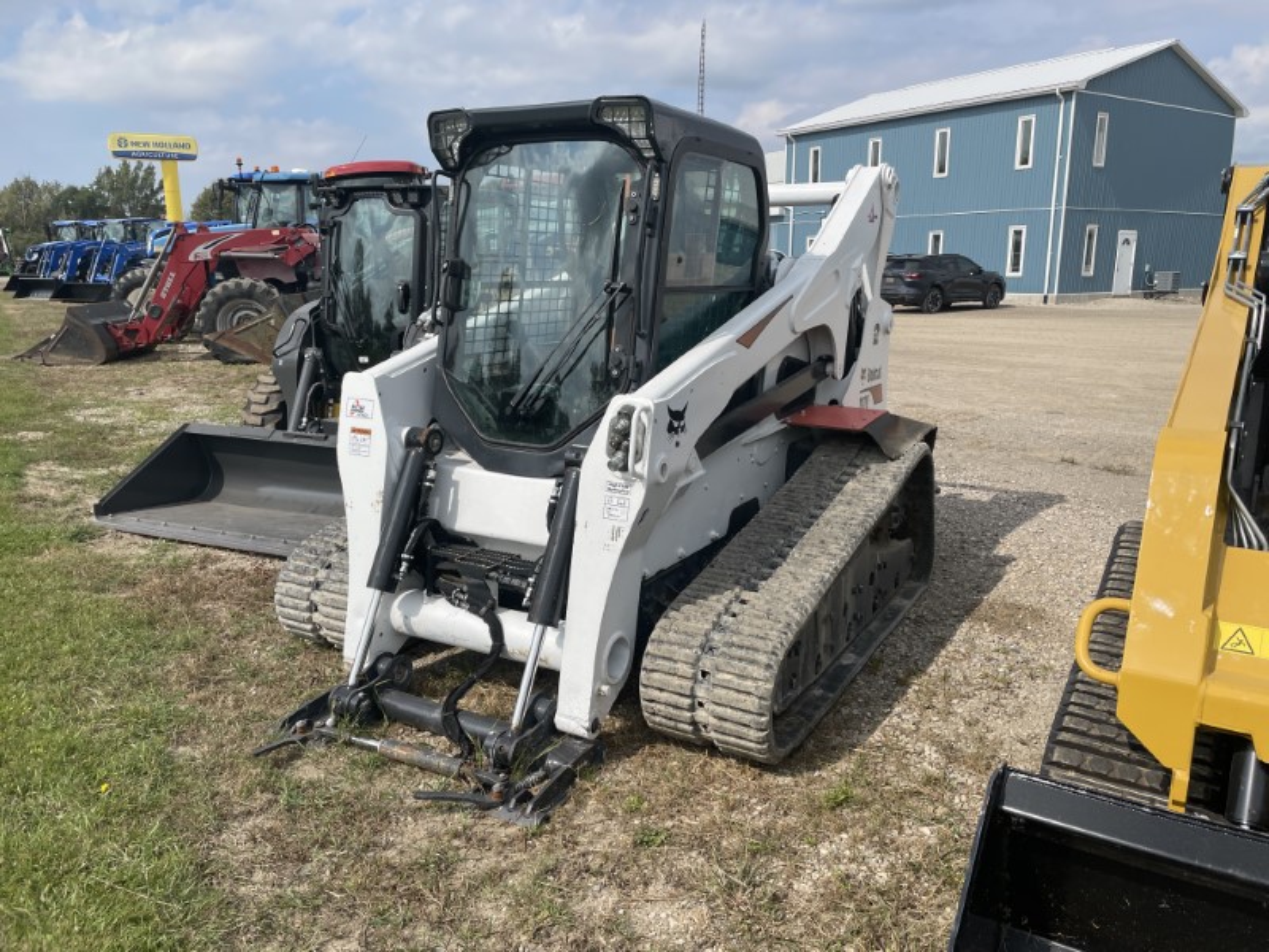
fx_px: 953
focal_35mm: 26
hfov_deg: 67.3
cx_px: 634
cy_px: 476
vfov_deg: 53.1
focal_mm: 4.2
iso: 32
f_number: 1.6
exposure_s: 1/4464
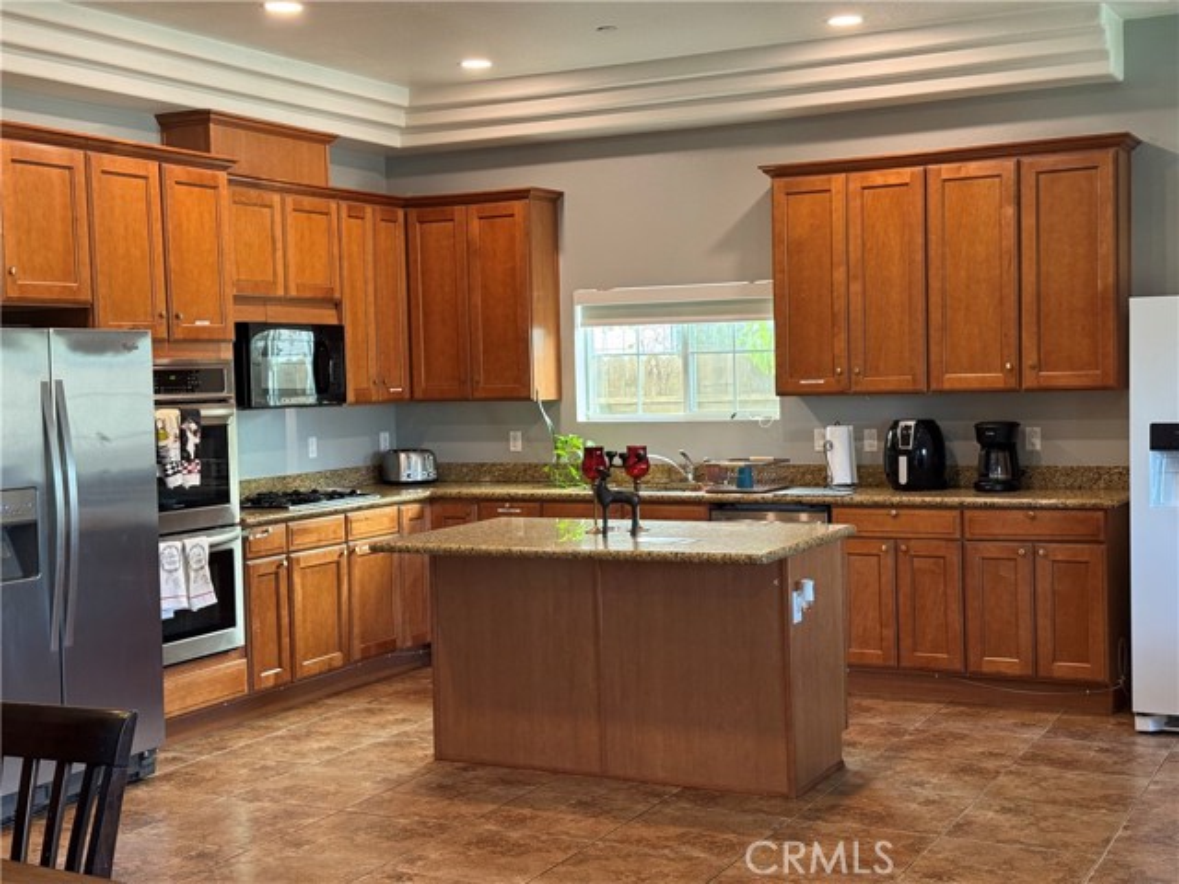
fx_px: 1635
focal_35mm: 48
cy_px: 442
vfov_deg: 30.3
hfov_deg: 39.7
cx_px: 590
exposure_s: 1/60
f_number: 1.78
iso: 200
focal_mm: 6.76
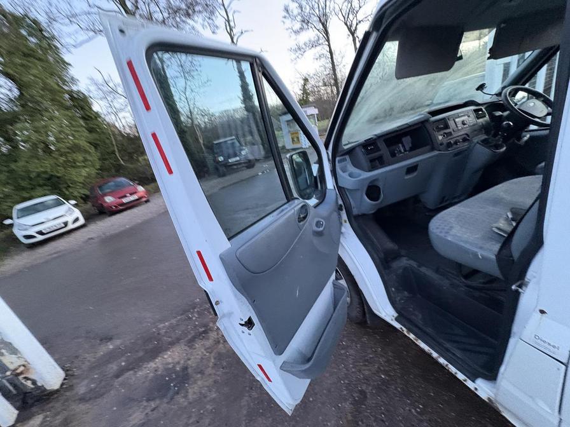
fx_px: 231
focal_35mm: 14
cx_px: 285
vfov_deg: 85.7
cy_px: 214
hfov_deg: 102.1
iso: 800
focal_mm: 2.22
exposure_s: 1/60
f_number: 2.2
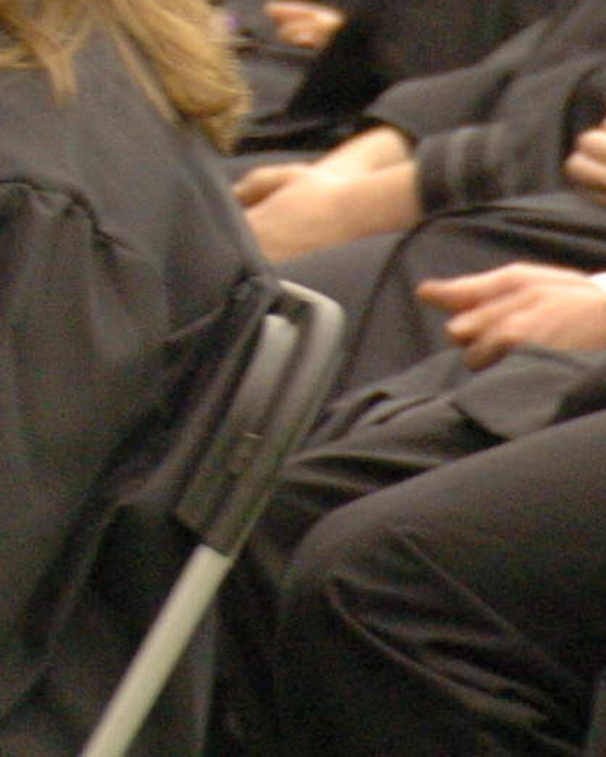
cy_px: -125
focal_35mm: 1127
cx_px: -383
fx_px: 25252
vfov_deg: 1.7
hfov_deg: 1.4
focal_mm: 170
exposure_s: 1/10
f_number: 5.6
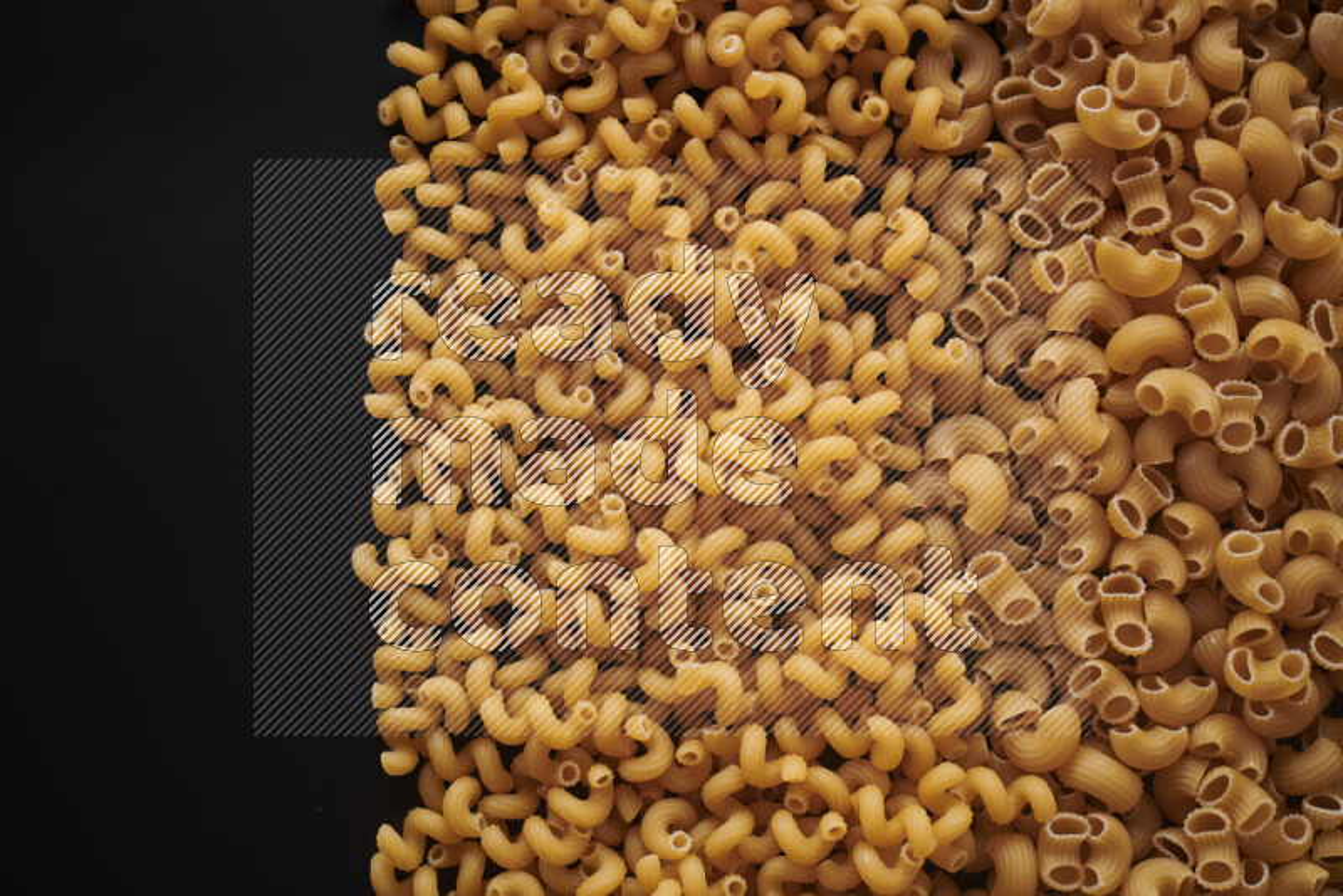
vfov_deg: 27.0
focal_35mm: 50
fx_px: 1866
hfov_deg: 39.6
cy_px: 448
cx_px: 672
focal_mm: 50
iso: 160
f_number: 8
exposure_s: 1/100
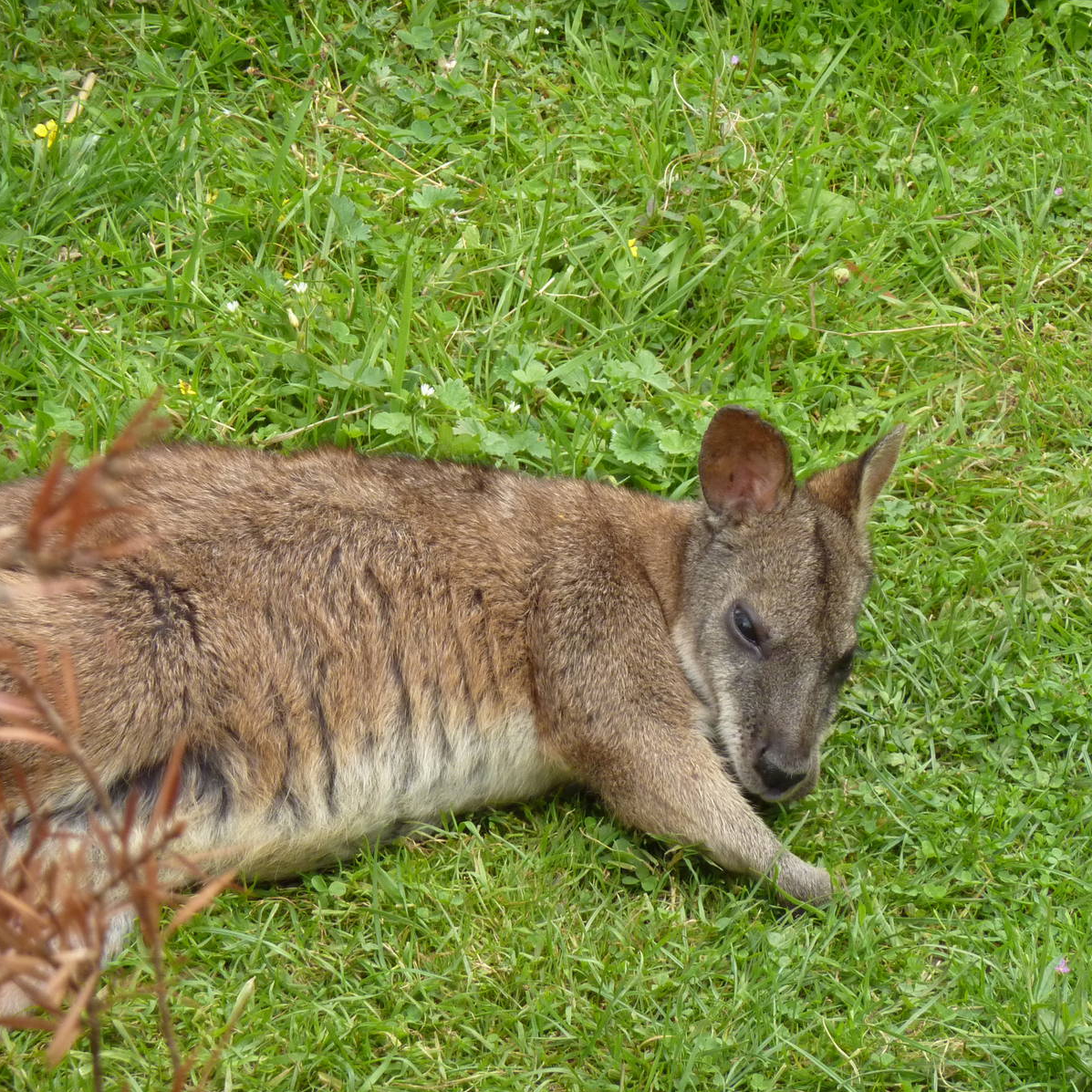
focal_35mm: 286
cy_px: 546
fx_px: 10207
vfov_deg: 6.1
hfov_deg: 6.1
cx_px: 596
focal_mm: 39.7
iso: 250
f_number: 4.7
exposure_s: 1/200
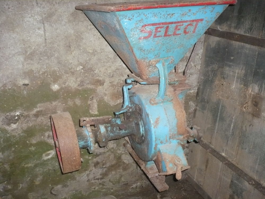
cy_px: 100
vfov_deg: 40.7
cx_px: 132
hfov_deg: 52.6
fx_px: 268
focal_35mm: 35
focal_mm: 5.8
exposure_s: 1/30
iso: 250
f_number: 2.8
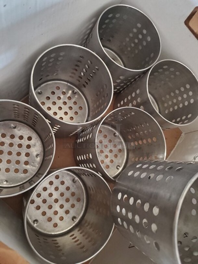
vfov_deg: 67.3
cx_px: 99
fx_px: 198
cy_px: 132
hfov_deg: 53.1
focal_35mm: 26
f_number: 1.5
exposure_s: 1/12
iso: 640
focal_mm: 4.3
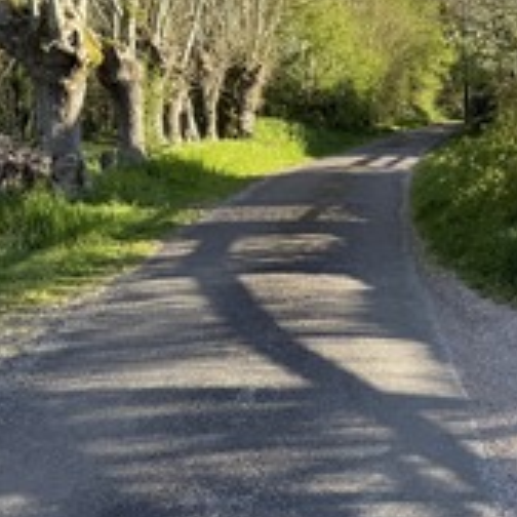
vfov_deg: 27.3
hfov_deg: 26.6
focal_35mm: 63
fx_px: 1065
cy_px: 214
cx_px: 443
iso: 80
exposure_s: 1/840
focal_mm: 6.76
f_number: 1.78
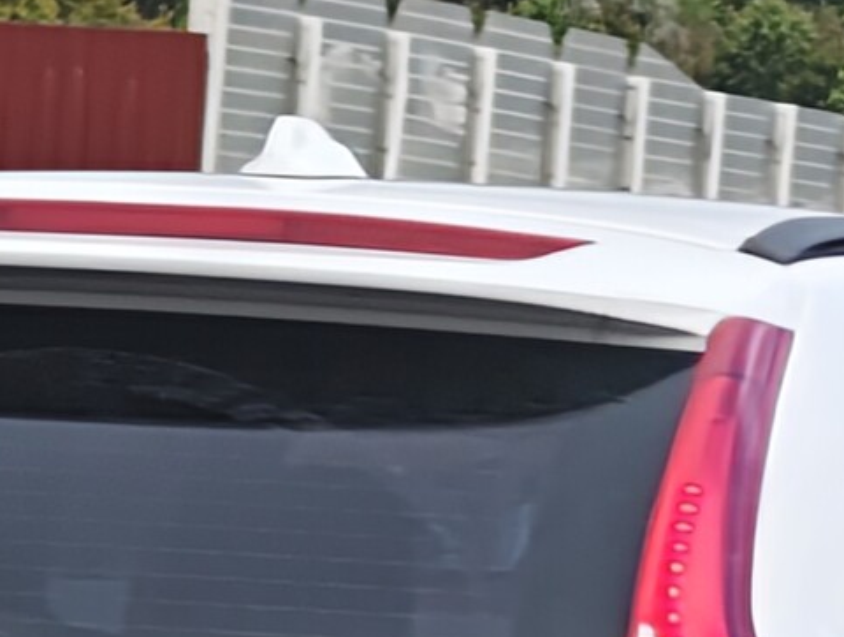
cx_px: 512
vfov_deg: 4.1
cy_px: 971
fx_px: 8819
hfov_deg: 5.5
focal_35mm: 361
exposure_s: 1/107
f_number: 2.3
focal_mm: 22.5
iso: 50
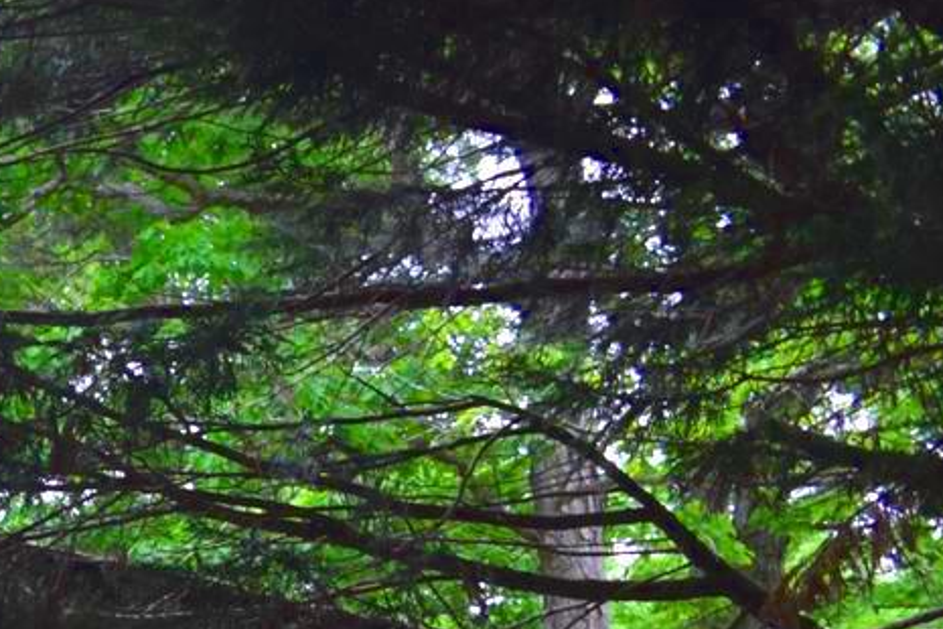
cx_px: -1069
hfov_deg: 13.9
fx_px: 3117
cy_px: 1241
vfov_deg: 10.6
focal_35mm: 119
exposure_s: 1/80
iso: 400
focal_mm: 18
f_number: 4.5
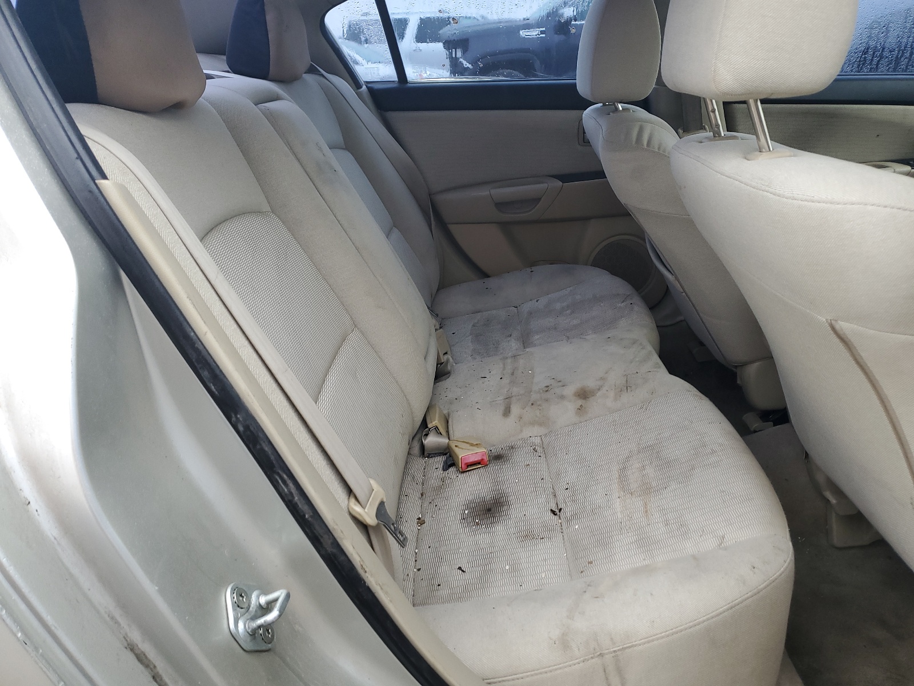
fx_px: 687
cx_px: 457
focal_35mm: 26
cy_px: 343
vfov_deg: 53.1
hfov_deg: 67.3
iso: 58
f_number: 1.5
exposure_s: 1/60.2
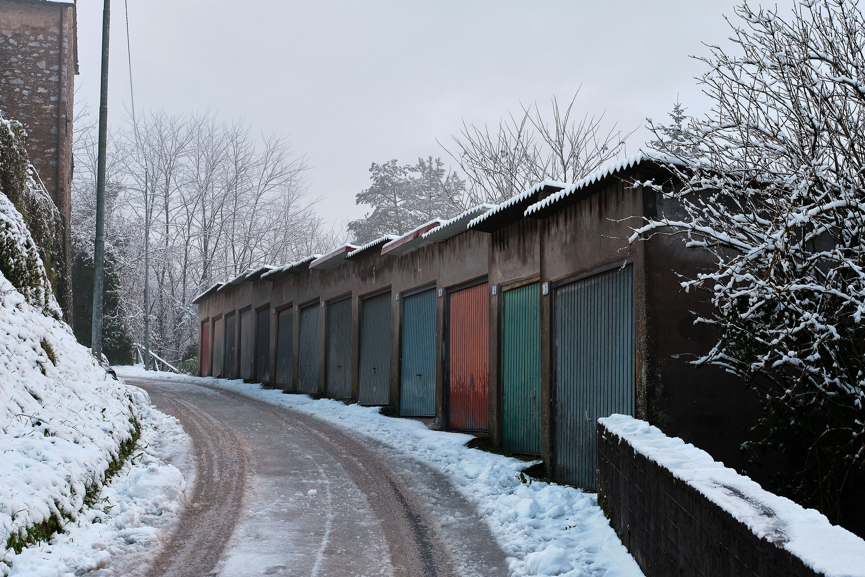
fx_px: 1273
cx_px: 432
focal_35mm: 53
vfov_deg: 25.5
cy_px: 288
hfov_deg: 37.5
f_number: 8
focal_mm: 35
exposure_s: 1/500
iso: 800
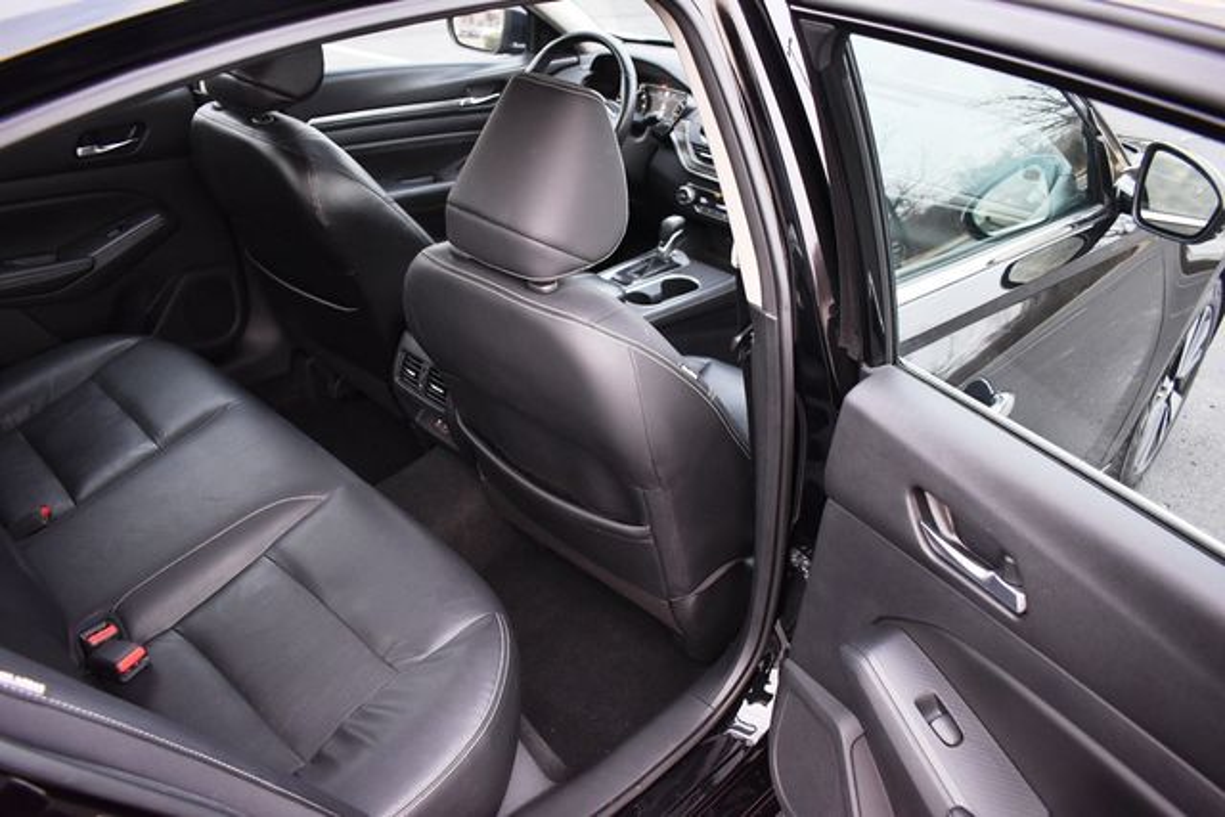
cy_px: 408
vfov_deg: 48.0
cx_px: 612
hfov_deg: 67.4
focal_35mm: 27
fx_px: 919
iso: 1000
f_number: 3.5
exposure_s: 1/125
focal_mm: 18
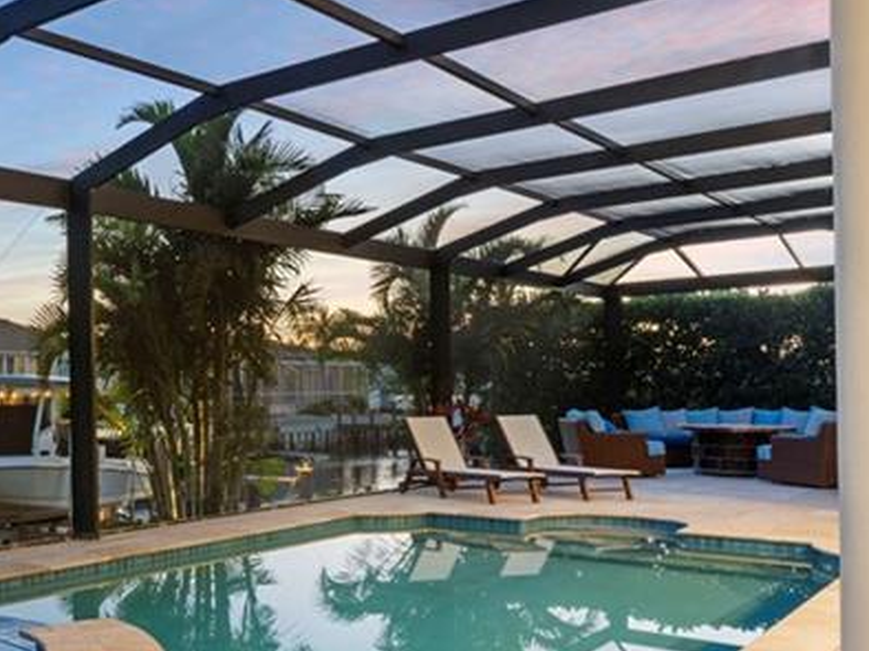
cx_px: 31
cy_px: 381
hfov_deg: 41.6
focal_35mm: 40
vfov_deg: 35.8
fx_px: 1004
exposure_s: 5
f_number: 9
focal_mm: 16
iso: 200
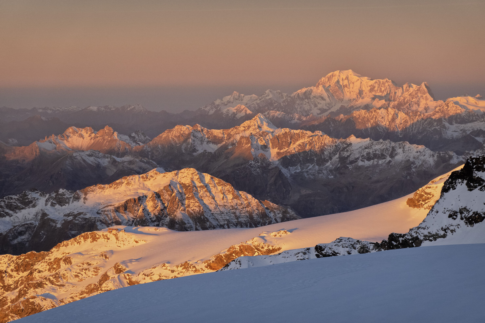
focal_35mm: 134
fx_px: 1805
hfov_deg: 15.3
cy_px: 162
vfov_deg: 10.2
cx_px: 242
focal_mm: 48.77
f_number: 5
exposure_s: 1/160
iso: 200
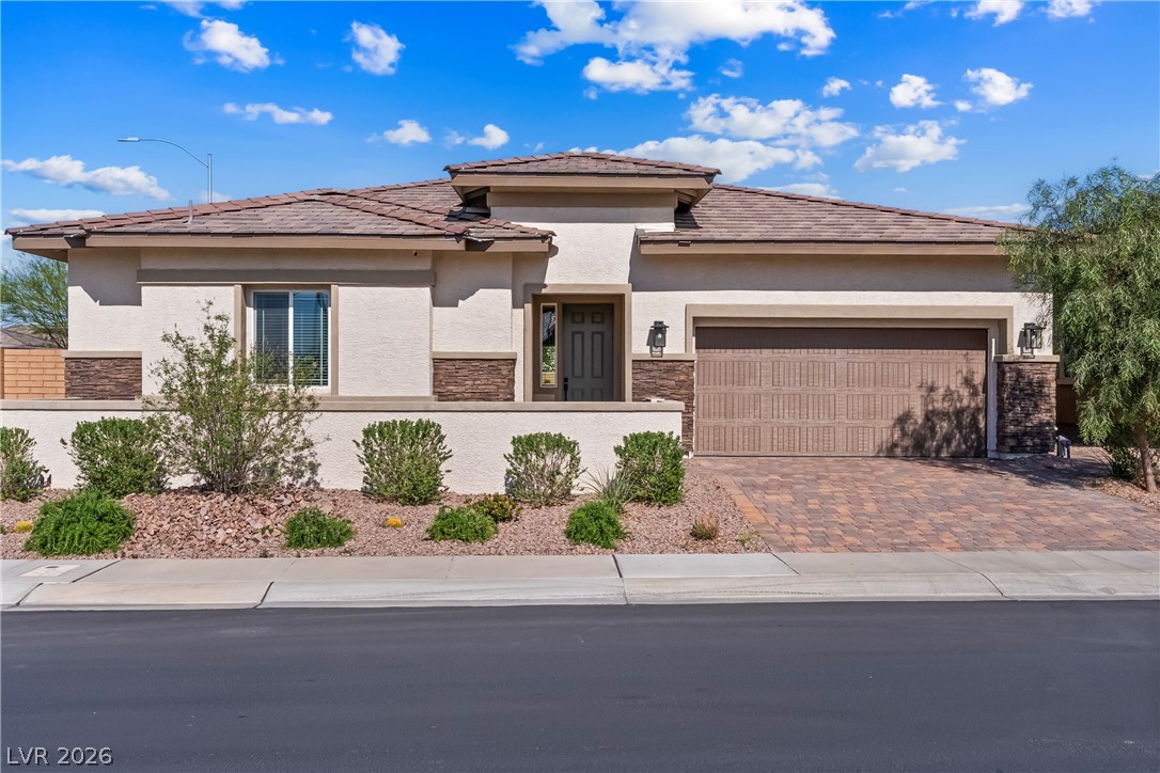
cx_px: 580
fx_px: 1063
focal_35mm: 33
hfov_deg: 57.2
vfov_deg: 40.0
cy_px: 386
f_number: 8
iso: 320
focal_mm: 22
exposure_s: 1/8000
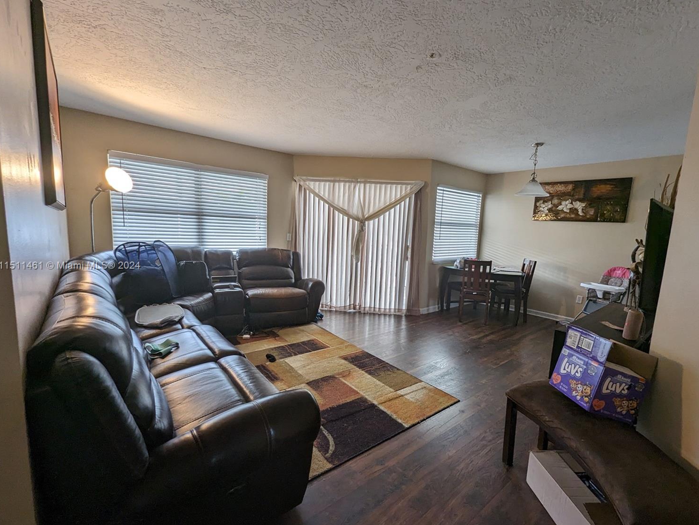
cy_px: 266
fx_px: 283
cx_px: 366
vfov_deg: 85.7
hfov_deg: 102.0
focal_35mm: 14
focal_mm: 1.95
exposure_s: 1/40
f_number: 2.2
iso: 55
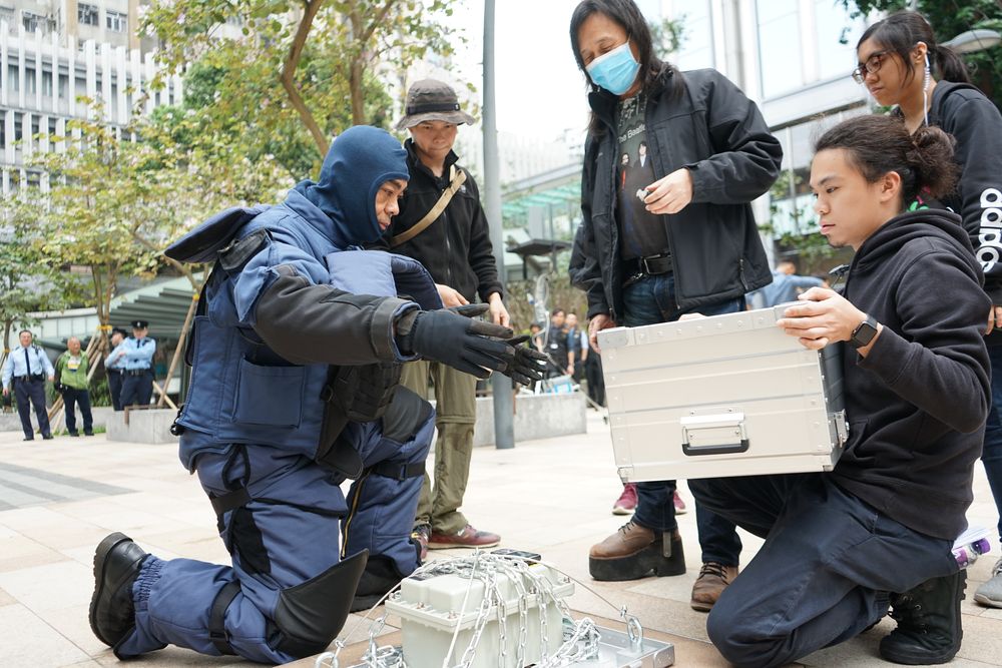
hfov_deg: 63.7
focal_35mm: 29
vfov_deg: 45.0
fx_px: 807
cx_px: 501
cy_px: 334
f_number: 3.5
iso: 250
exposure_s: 1/250
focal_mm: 29
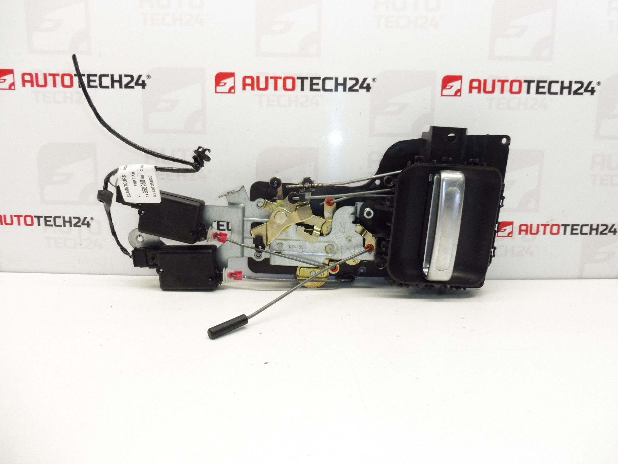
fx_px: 428
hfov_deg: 71.6
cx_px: 309
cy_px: 232
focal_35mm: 24
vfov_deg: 56.8
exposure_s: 1/60
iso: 200
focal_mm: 4.3
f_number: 3.5
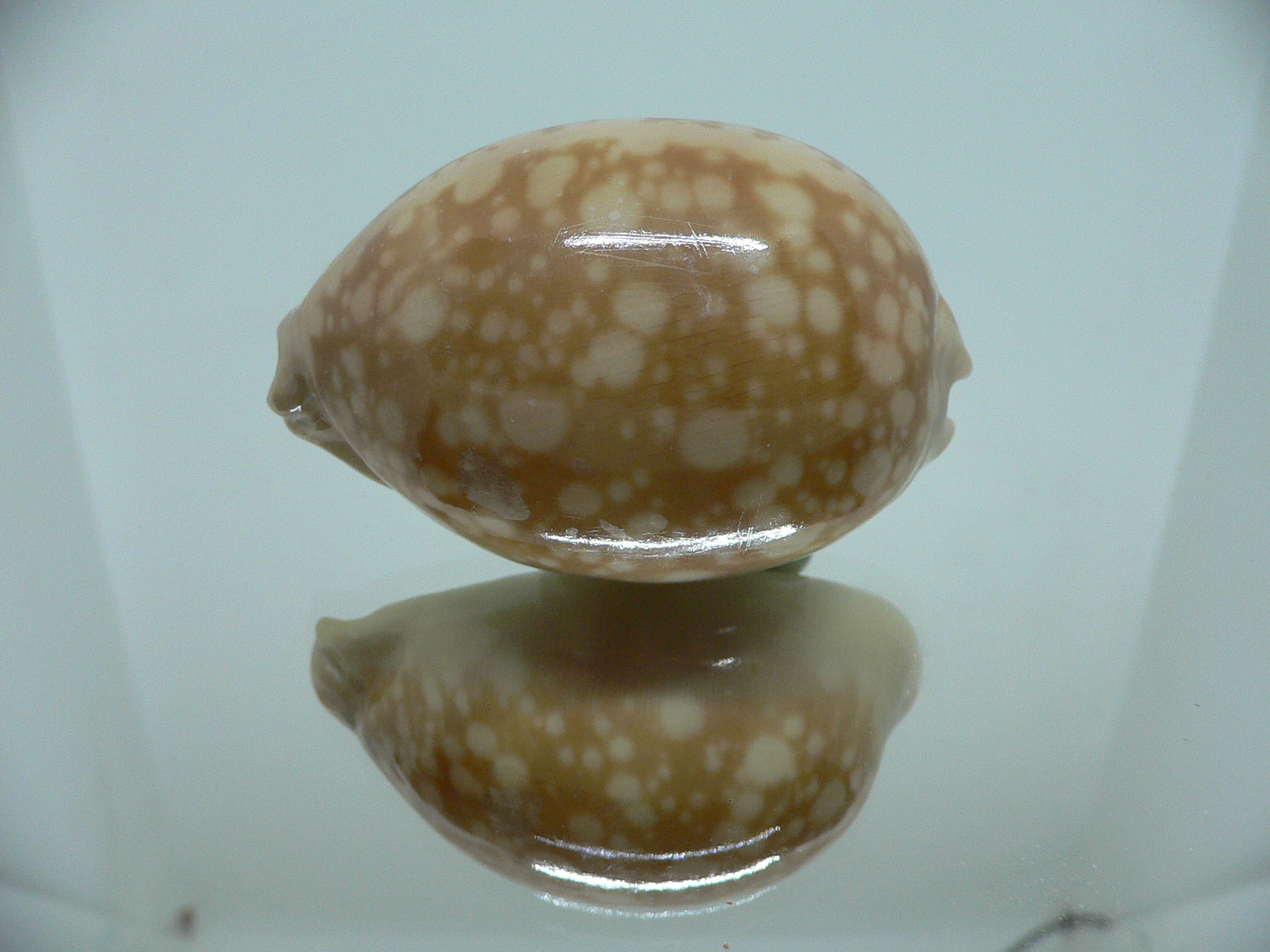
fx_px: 1284
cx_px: 635
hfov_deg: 52.6
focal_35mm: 35
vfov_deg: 40.7
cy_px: 476
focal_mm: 4.6
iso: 150
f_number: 2.8
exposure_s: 1/60
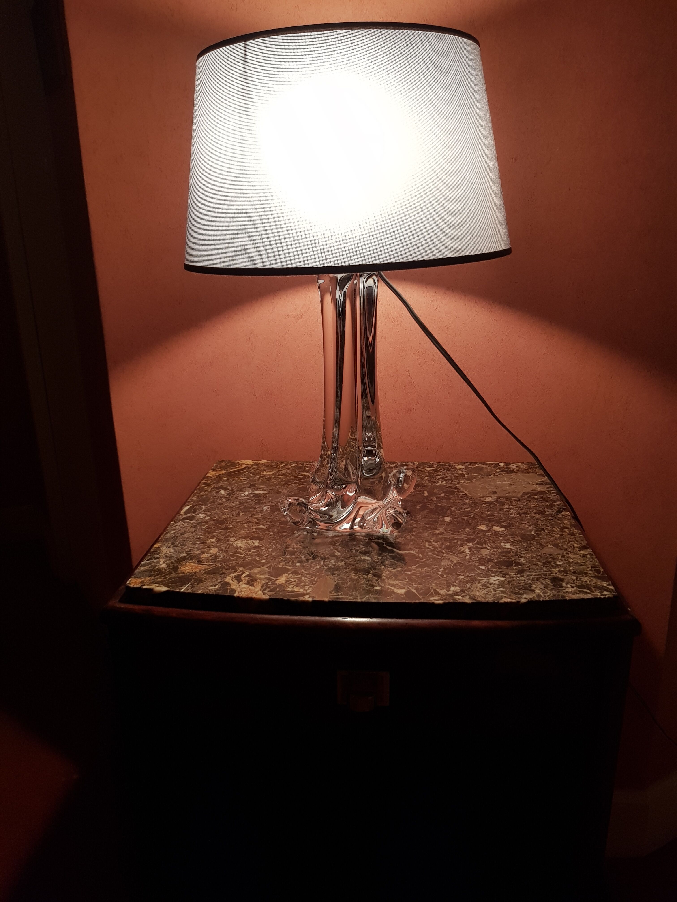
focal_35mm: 26
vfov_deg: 67.3
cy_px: 451
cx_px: 338
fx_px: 678
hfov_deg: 53.1
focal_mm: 4.3
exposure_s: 1/50
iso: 80
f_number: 1.7
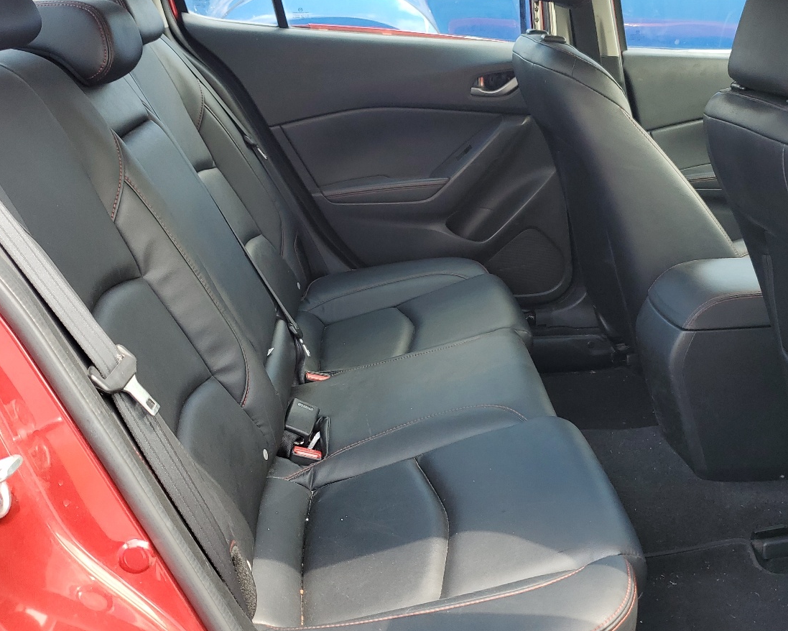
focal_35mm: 37
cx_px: 441
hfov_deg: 49.0
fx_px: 863
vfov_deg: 40.1
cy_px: 331
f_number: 1.5
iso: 50
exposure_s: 1/196
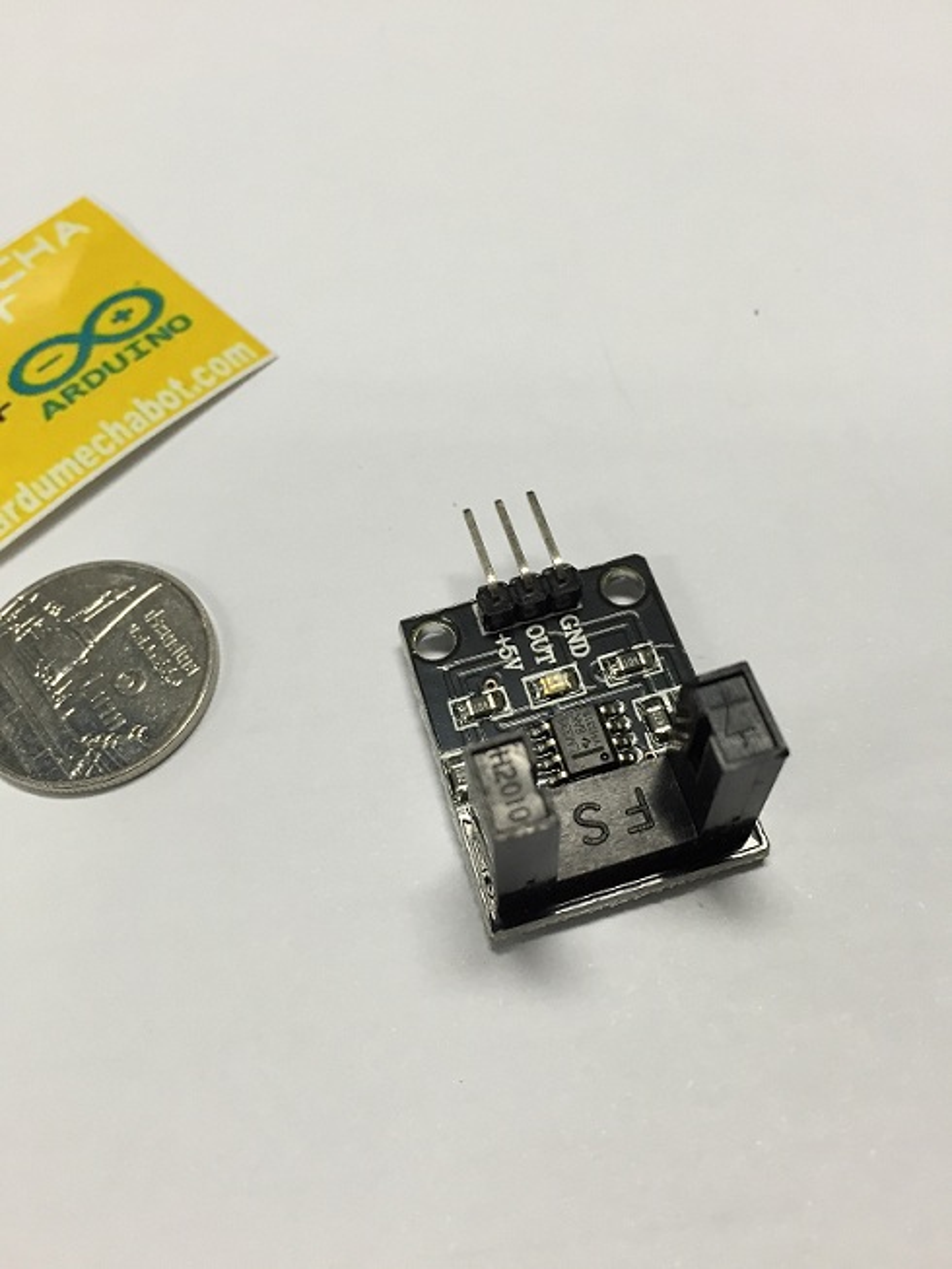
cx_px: 476
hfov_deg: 48.2
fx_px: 1063
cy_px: 634
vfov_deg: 61.7
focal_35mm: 29
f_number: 2.2
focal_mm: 4.15
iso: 32
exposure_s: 1/33
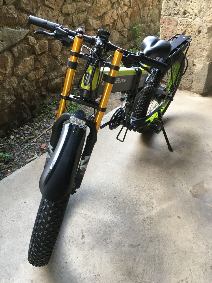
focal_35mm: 29
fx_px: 237
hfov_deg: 48.2
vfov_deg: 61.7
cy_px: 142
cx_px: 106
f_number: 2.2
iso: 50
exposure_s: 1/33
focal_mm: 4.15
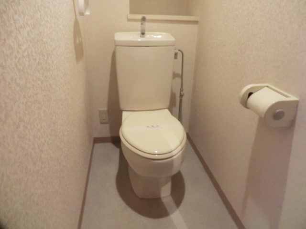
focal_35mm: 24
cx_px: 153
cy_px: 114
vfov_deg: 56.8
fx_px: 212
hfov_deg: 71.6
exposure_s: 1/13
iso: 800
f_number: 3.2
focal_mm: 4.3
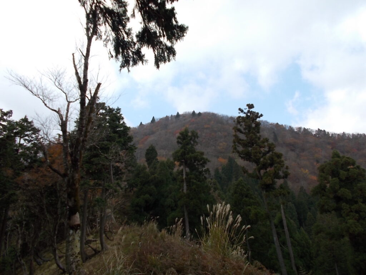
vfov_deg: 53.1
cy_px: 138
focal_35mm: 26
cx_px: 183
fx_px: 275
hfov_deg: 67.3
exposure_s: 1/500
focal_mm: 4.6
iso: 80
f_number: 3.2
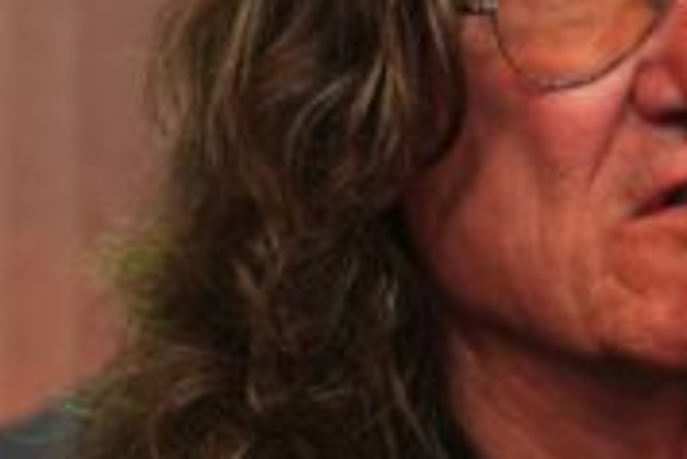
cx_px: 313
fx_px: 17055
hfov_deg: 2.3
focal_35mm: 893
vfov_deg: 1.5
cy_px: -81
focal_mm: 138
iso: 2000
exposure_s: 1/250
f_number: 5.6
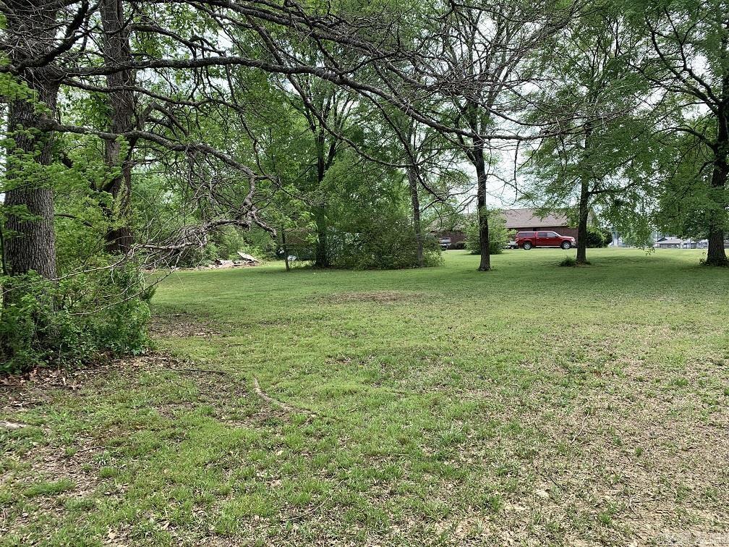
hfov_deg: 67.3
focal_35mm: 26
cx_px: 364
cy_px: 274
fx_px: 548
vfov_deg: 53.1
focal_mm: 4.25
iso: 25
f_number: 1.8
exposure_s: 1/534
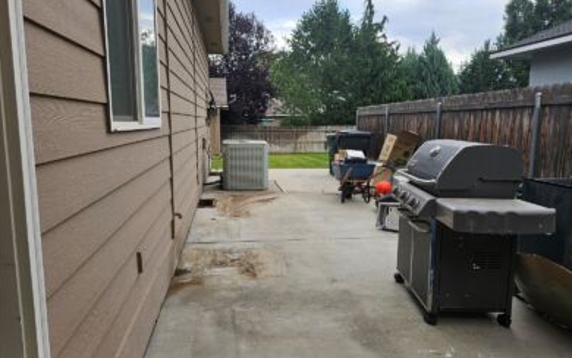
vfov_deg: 49.3
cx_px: 289
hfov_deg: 72.5
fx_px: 390
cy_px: 180
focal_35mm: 25
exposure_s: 1/480
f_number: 1.8
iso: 25
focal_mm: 5.4
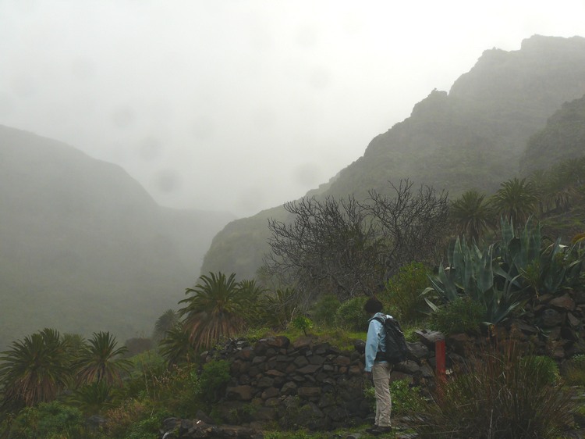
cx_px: 292
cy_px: 220
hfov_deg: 52.6
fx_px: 591
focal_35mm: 35
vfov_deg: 40.7
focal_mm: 7.4
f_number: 5
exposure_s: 1/200
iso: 100
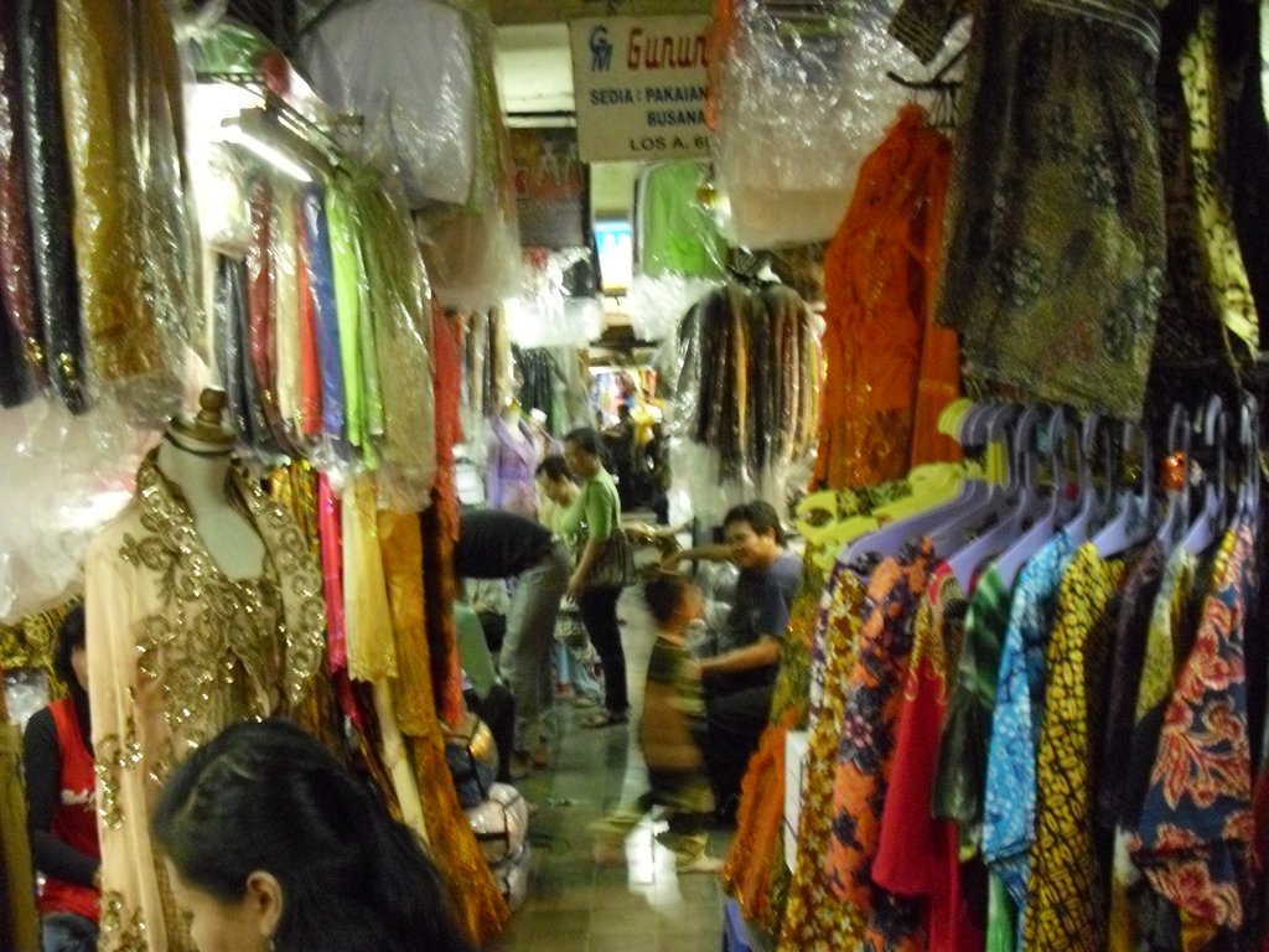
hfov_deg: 49.0
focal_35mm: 38
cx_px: 634
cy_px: 476
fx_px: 1393
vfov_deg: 37.7
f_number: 2.8
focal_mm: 6.2
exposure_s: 1/13
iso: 800
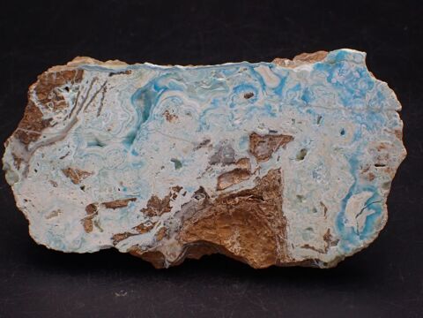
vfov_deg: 14.8
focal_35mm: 100
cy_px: 159
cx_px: 212
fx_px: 1222
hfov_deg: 19.6
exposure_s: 1/400
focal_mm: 18
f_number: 6.3
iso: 250
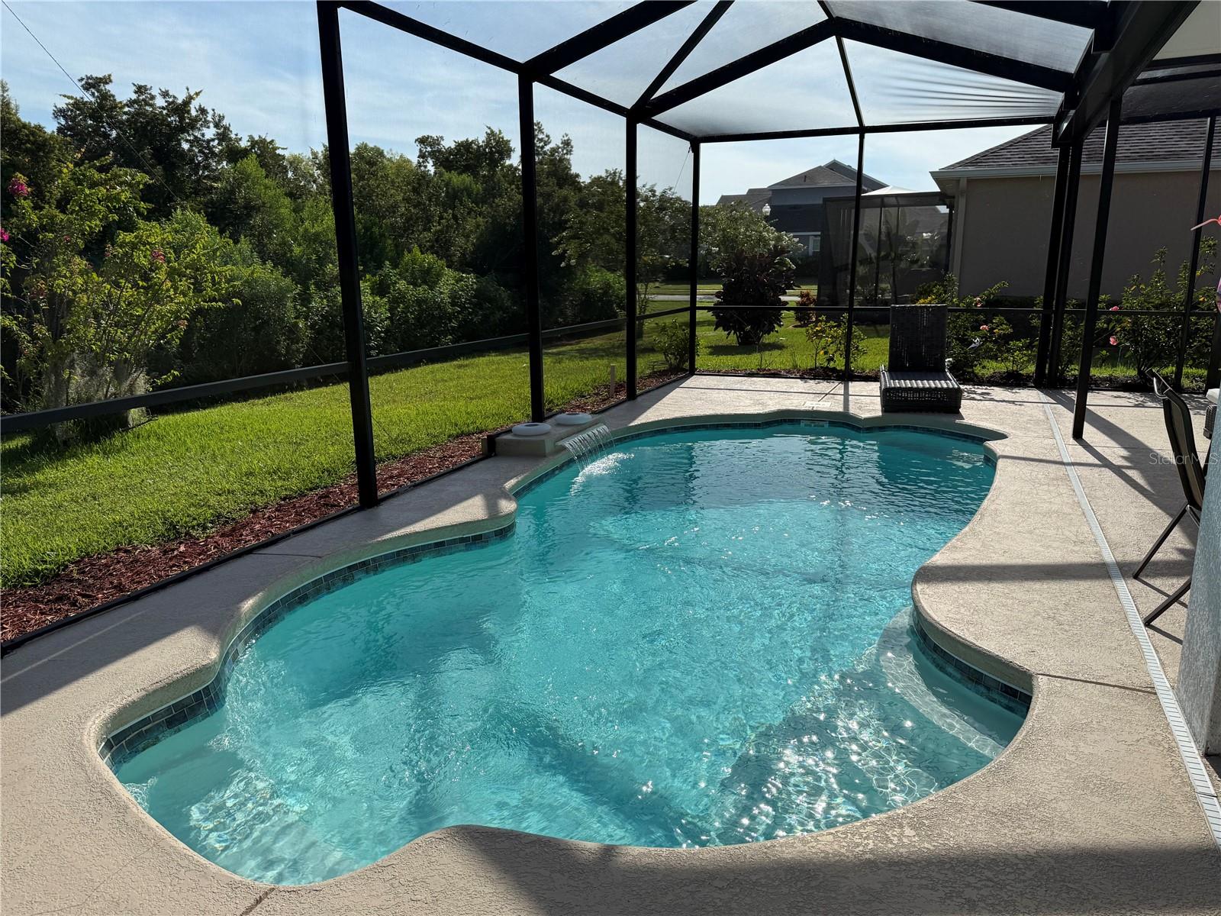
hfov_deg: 71.6
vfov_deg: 56.8
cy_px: 458
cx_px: 610
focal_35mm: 24
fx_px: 847
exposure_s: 1/5319
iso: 80
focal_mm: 6.76
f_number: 1.78
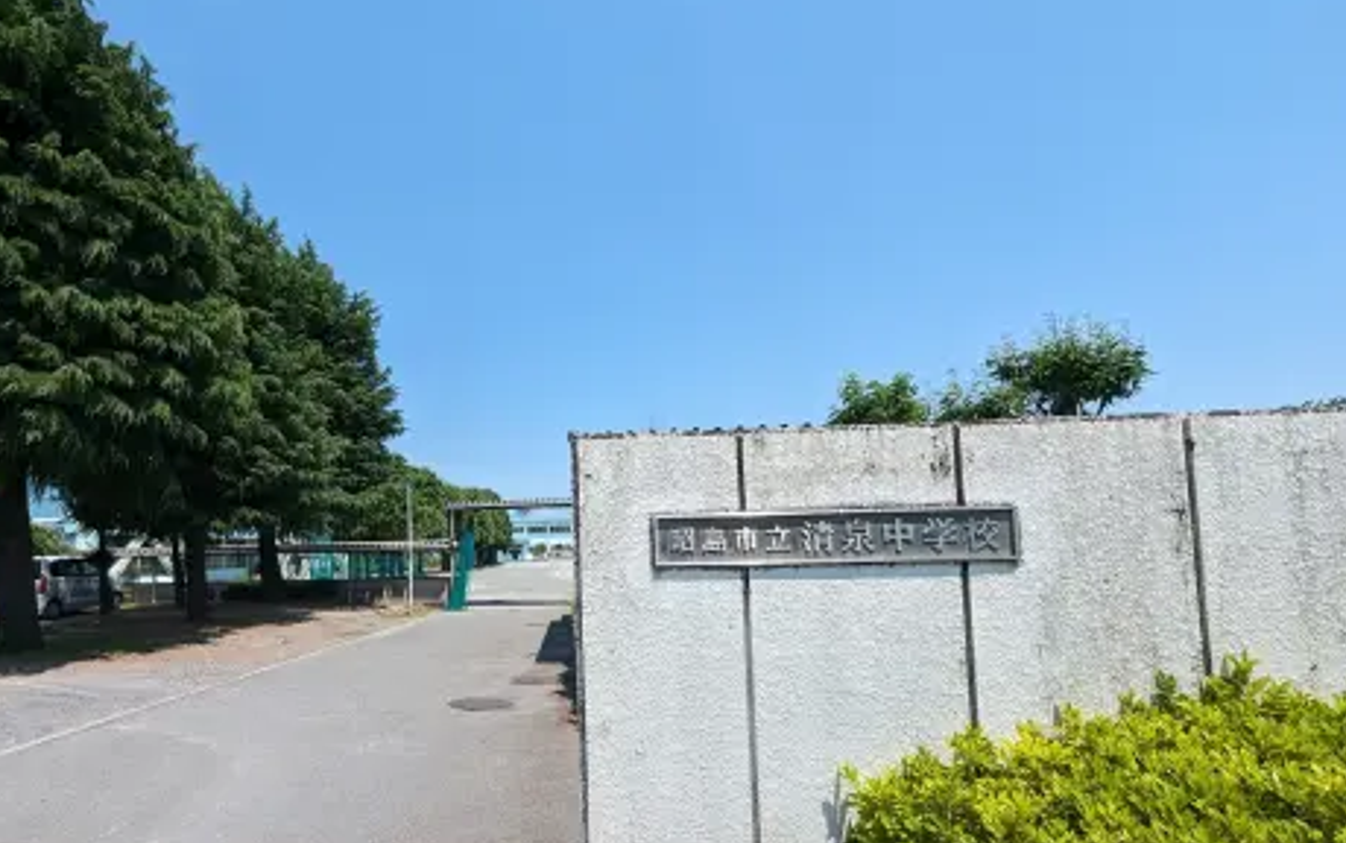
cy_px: 503
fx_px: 661
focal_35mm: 18
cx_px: 509
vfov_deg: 64.5
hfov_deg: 89.3
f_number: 2.2
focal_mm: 1.95
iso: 51
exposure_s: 1/1250
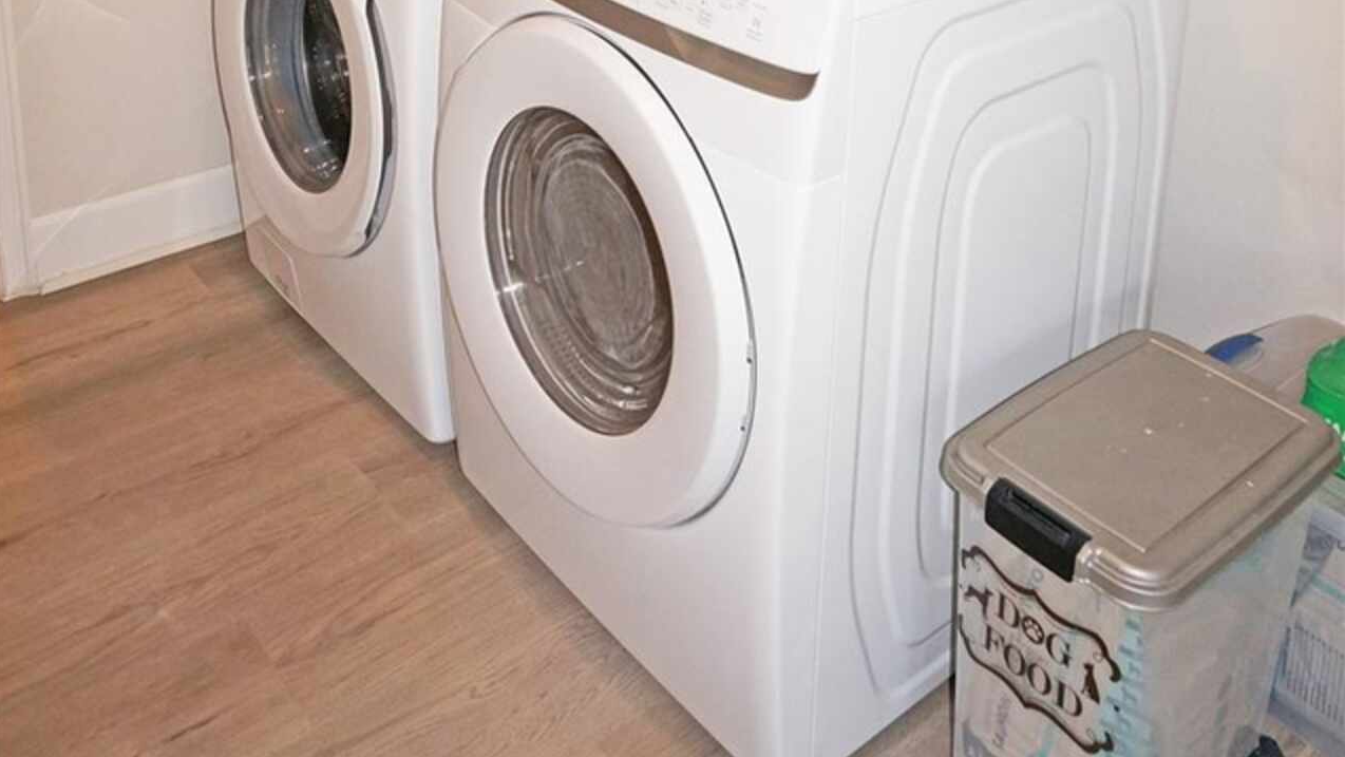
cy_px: -167
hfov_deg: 52.8
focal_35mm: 38
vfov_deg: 27.3
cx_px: 670
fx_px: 1355
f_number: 4
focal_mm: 16
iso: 500
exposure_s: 1/160
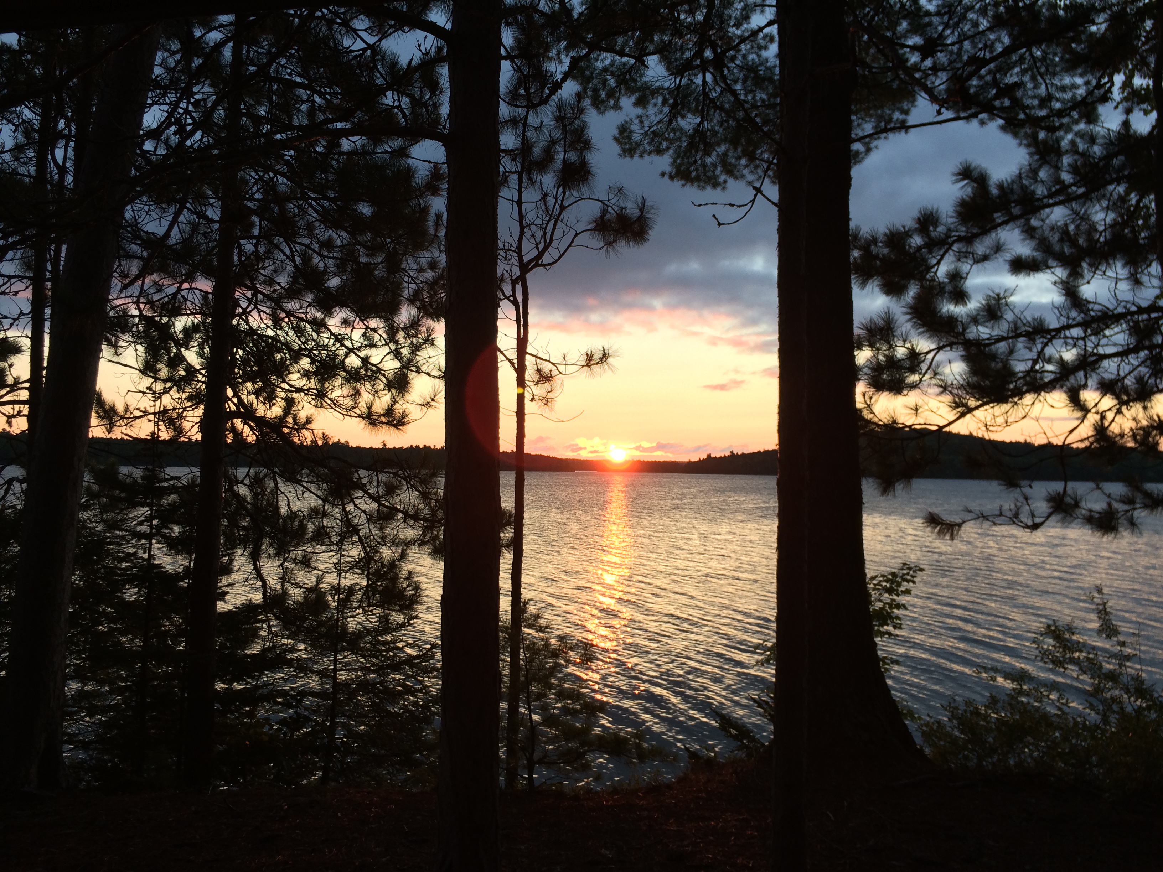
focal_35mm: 29
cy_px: 436
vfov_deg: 48.2
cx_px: 582
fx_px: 974
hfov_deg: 61.7
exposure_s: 1/135
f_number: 2.2
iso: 32
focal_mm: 4.15
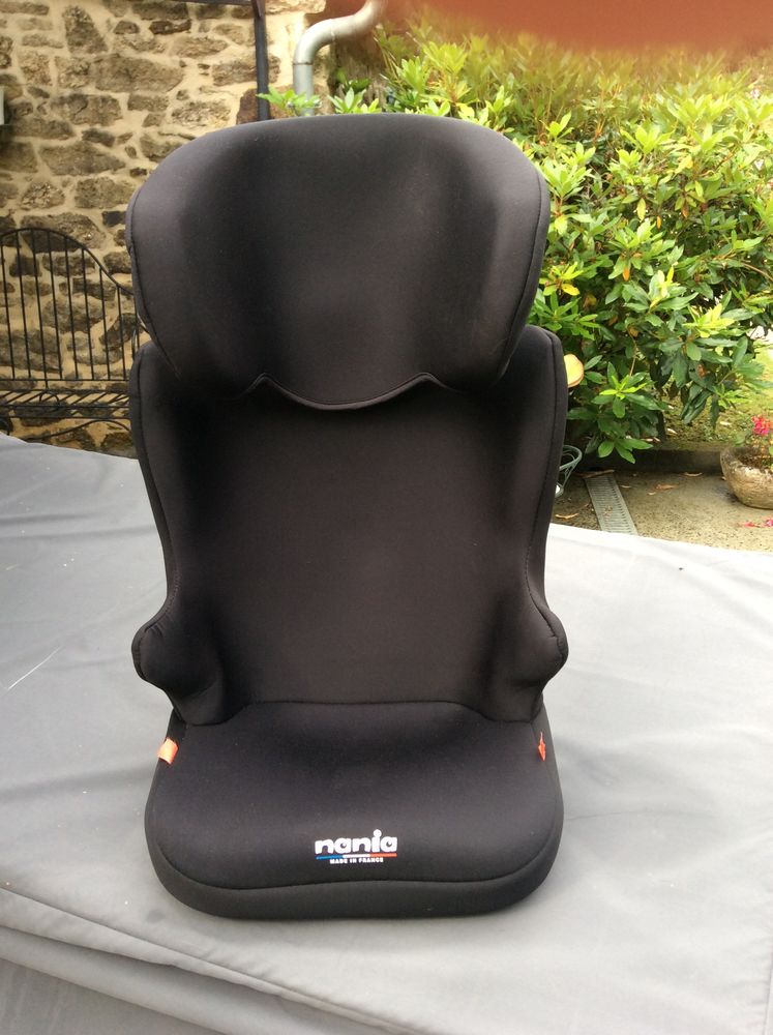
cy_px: 518
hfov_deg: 44.1
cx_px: 386
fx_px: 955
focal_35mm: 32
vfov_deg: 56.9
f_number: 2.4
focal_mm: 3.3
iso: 40
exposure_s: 1/100
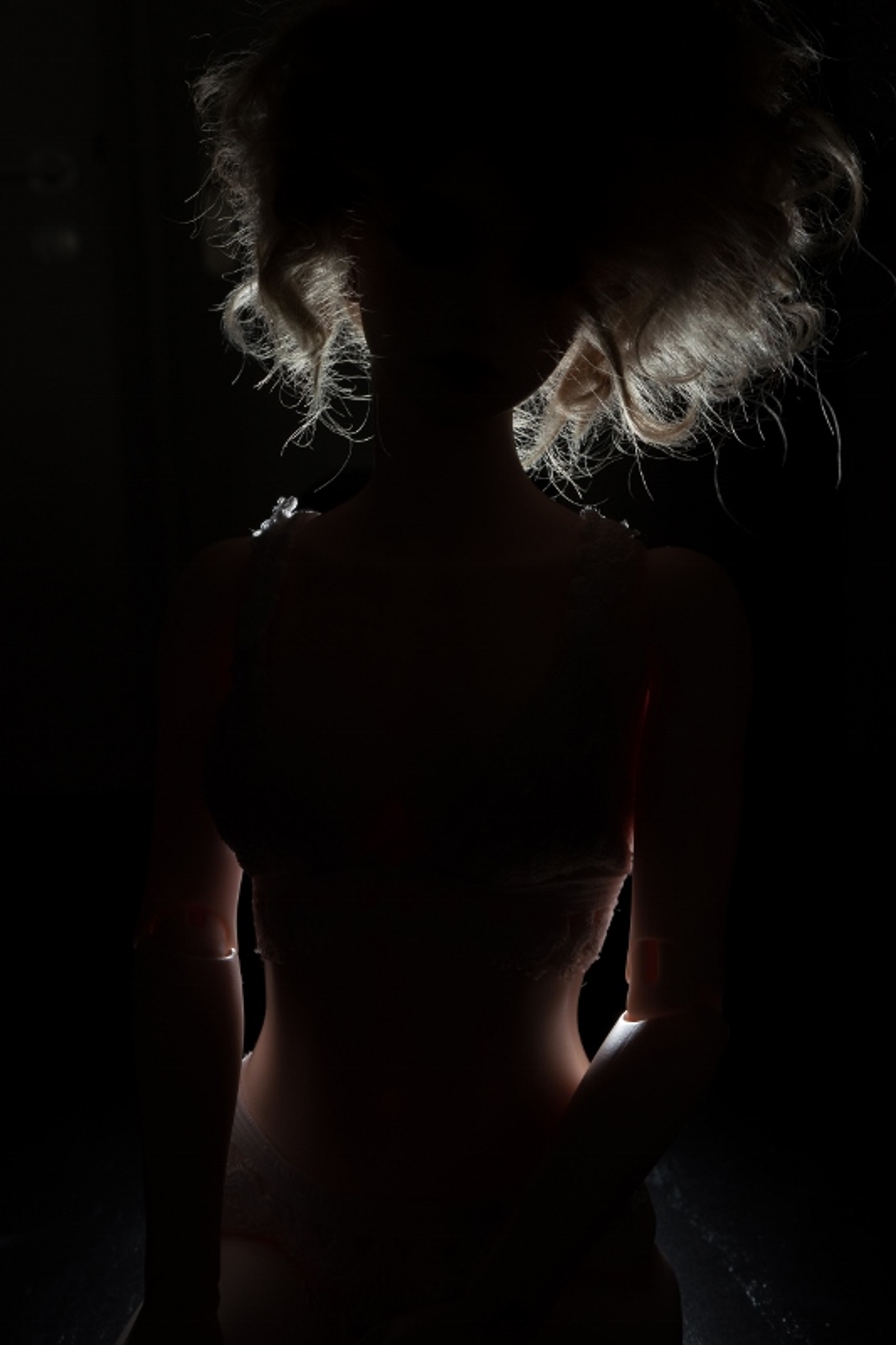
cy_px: 672
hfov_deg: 26.5
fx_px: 1905
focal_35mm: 51
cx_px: 448
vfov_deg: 38.9
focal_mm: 25
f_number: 10
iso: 100
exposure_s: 1/60
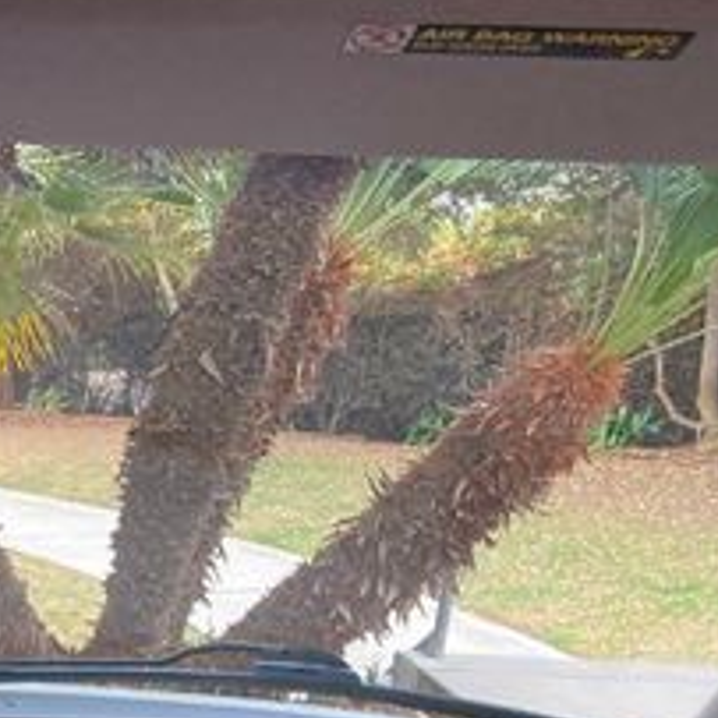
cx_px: -375
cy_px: 824
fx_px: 1830
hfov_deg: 19.3
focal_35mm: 78
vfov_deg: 20.9
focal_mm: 3.99
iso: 80
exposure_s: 1/111
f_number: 1.8
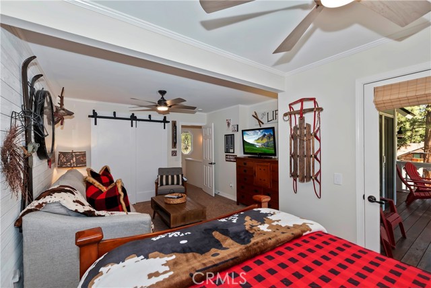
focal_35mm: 15
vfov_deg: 77.4
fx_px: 180
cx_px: 216
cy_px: 144
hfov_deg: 100.4
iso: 400
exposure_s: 1/30
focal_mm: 10
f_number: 8
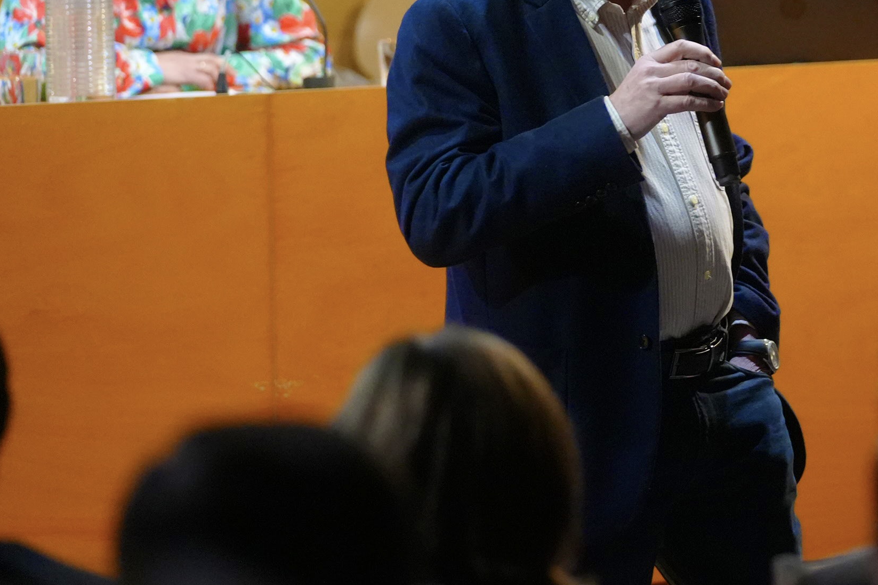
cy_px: 109
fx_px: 5707
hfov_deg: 8.7
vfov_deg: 5.9
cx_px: 865
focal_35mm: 234
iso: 8000
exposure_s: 1/100
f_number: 2.8
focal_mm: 110
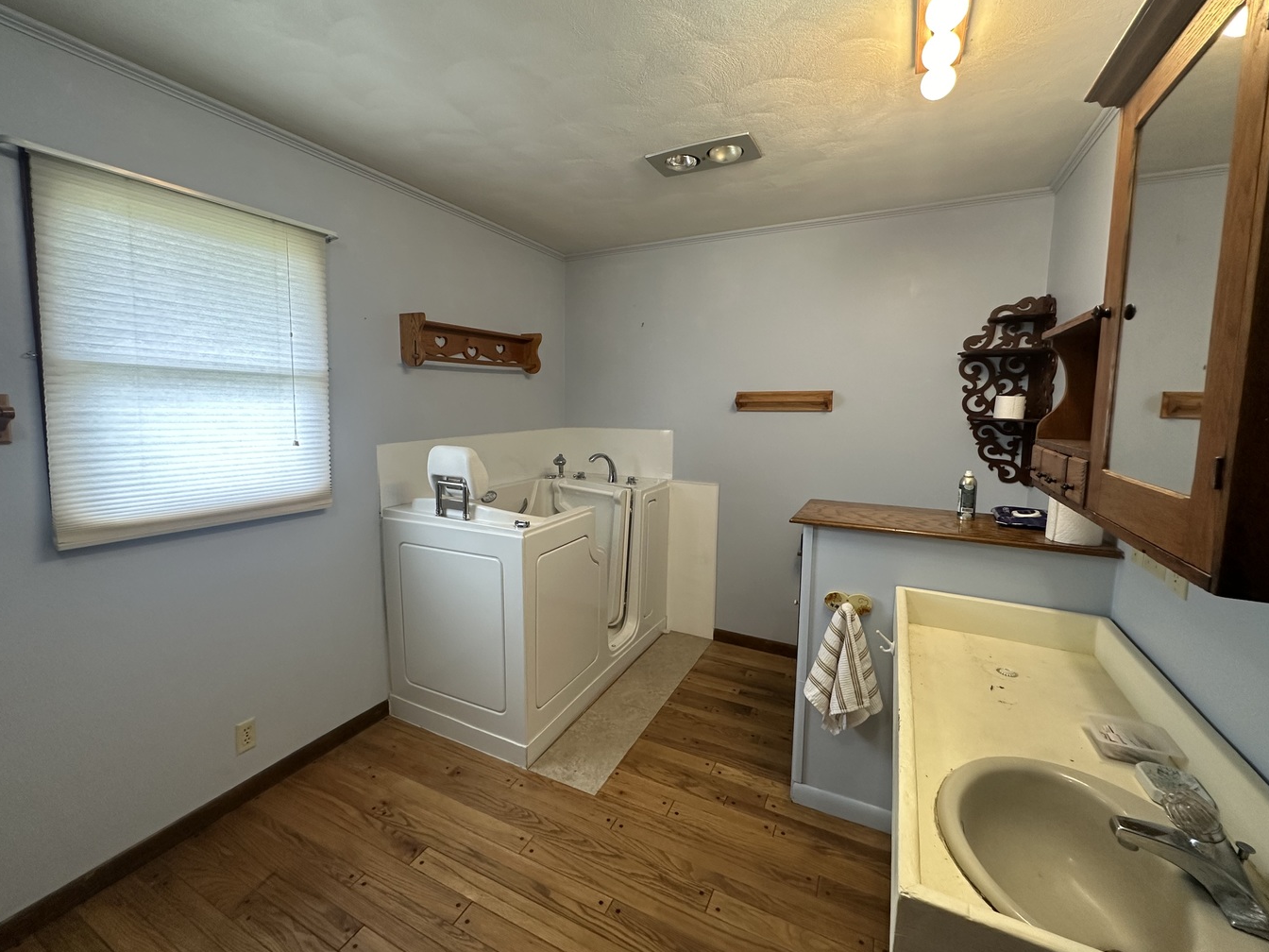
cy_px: 453
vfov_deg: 81.7
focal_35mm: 15
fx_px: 550
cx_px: 607
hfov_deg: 98.1
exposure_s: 1/60
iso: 200
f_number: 2.2
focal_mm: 2.22
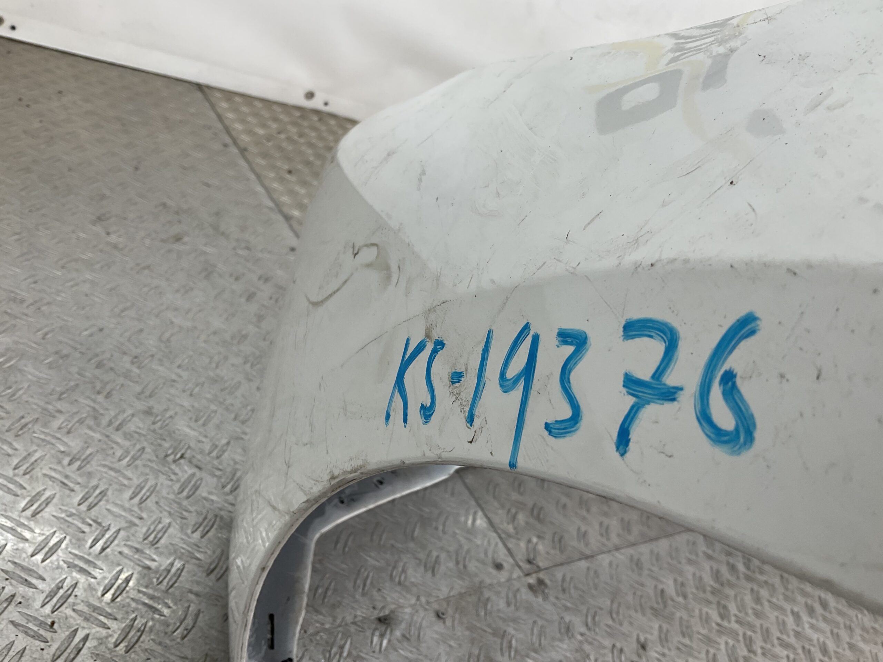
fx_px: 740
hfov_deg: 61.7
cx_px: 442
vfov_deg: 48.2
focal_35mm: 29
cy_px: 331
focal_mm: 3
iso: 16
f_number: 1.8
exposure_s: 1/106
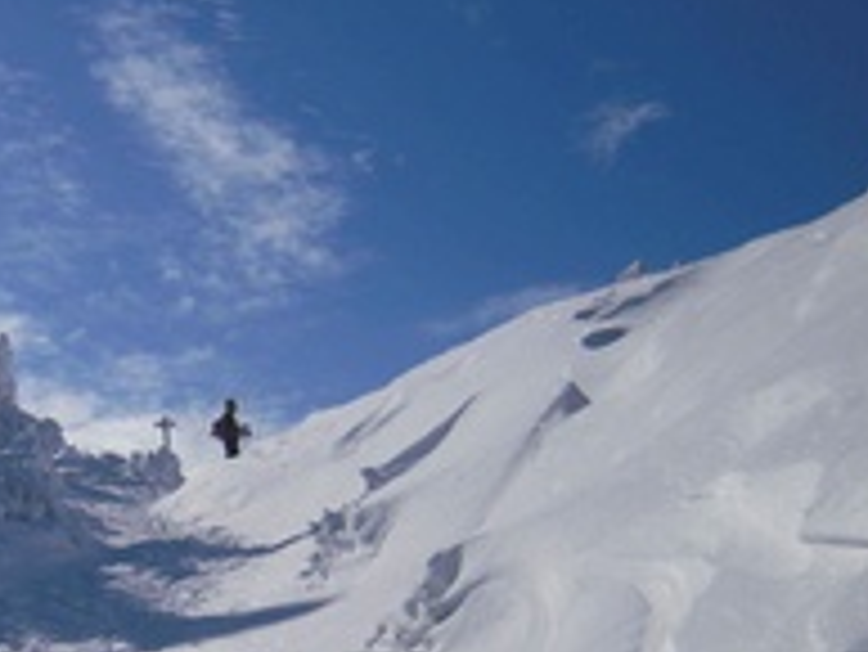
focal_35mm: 85
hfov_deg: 22.2
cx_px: 18
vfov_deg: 17.2
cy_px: 576
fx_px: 2133
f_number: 6.4
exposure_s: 1/1250
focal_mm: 7.3
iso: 100
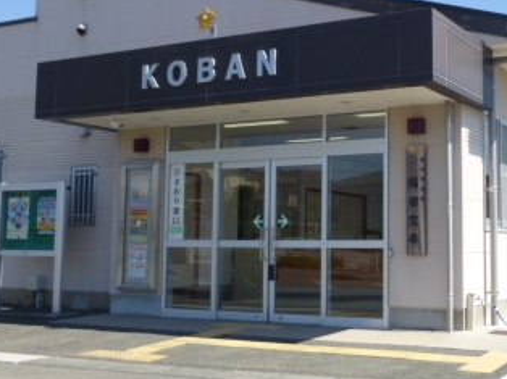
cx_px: 405
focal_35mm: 51
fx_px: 746
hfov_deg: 36.3
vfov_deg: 28.5
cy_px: 166
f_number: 3.1
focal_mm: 4.5
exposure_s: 1/1000
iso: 100
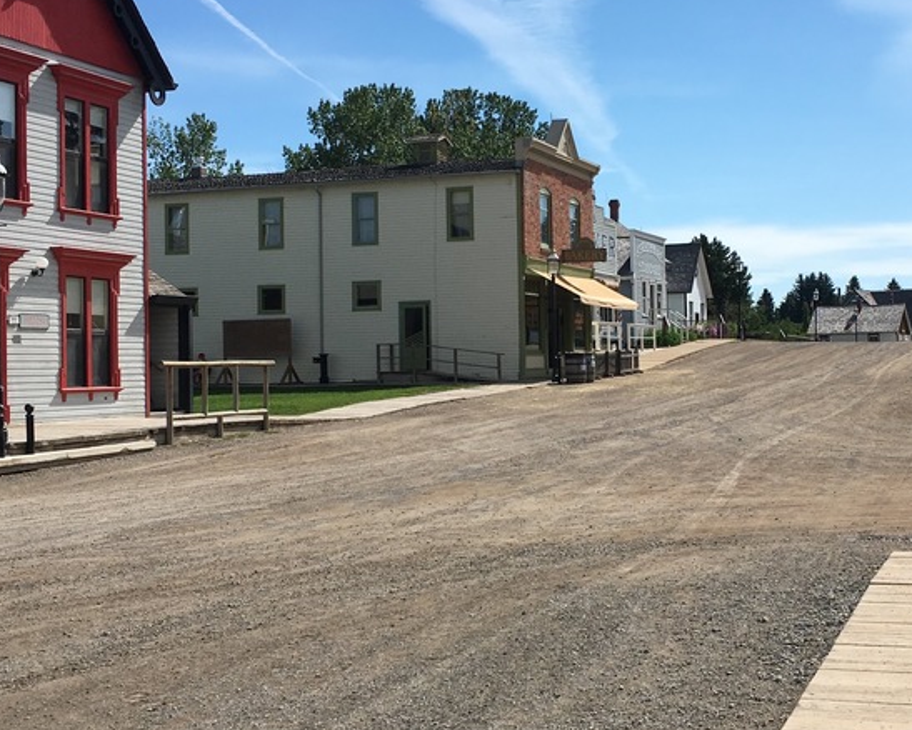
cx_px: 560
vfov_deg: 28.6
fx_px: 1431
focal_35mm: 53
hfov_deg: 35.2
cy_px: 322
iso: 25
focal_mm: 4.15
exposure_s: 1/2481
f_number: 2.2
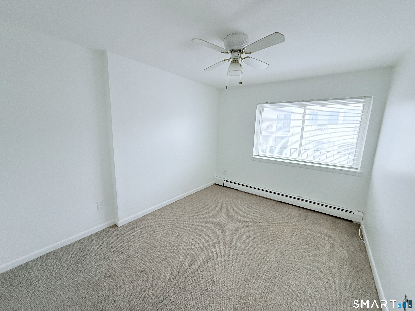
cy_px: 156
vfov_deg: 85.7
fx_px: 168
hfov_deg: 102.1
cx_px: 208
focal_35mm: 14
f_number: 2.2
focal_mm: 2.22
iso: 400
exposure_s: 1/60
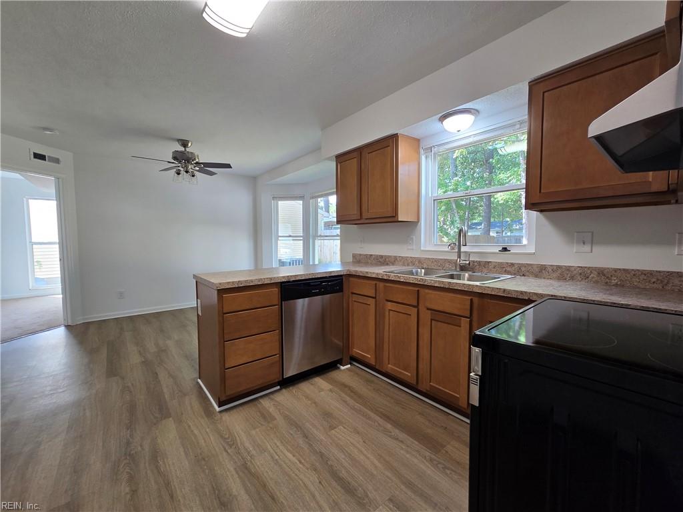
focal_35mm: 13
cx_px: 342
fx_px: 256
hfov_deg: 106.2
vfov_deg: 89.9
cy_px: 256
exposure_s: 1/60
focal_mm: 2.2
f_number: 2.2
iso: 100
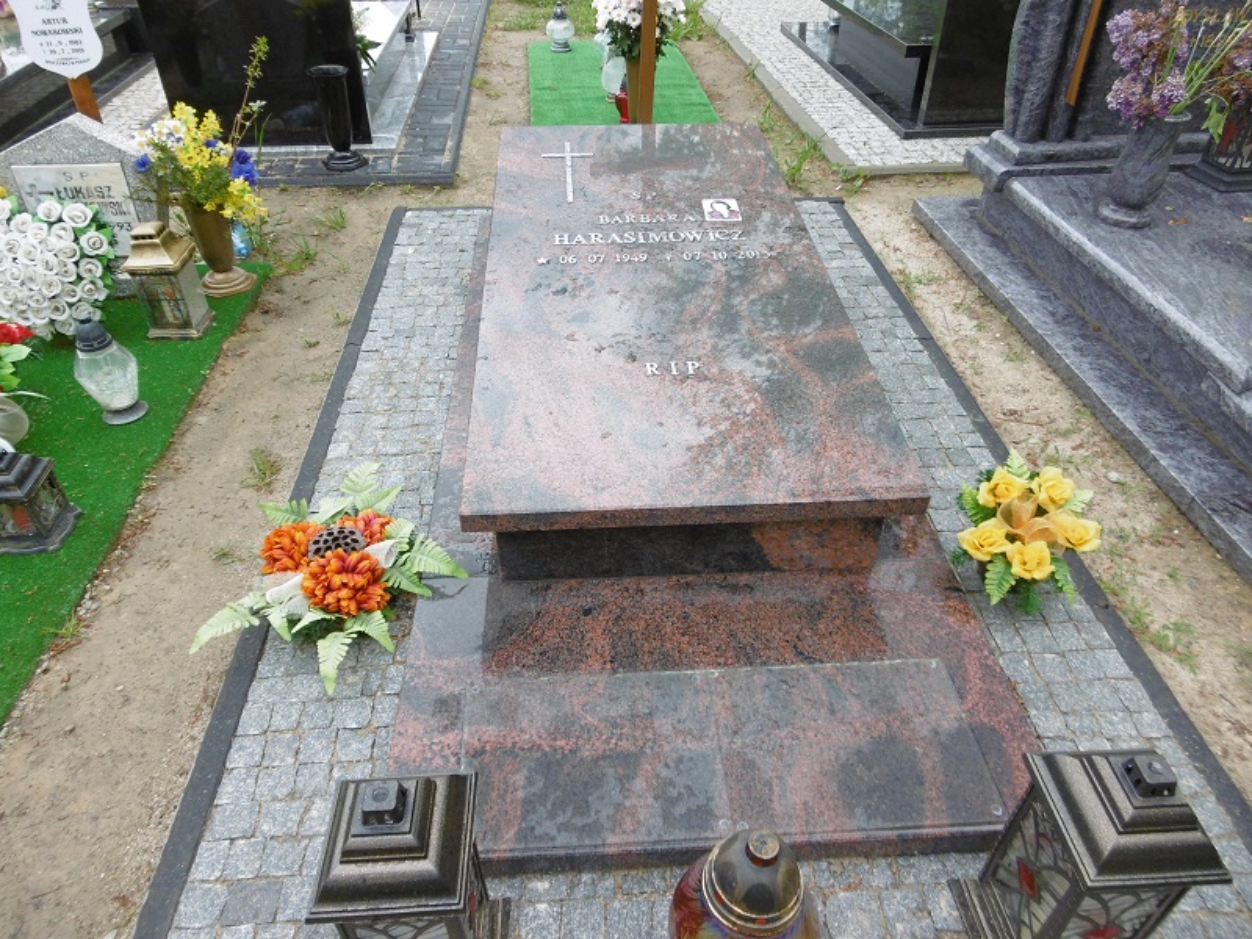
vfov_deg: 56.8
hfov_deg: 71.6
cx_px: 626
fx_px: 868
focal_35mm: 24
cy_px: 470
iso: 100
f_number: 3.1
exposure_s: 1/320
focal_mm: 4.3
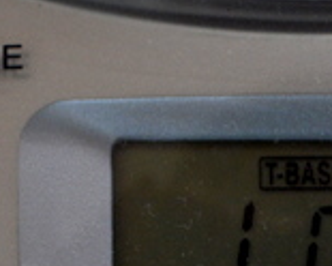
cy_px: 309
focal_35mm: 280
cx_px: 360
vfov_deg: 5.5
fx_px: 2751
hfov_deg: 6.9
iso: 400
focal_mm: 44
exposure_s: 1/20
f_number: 5.3
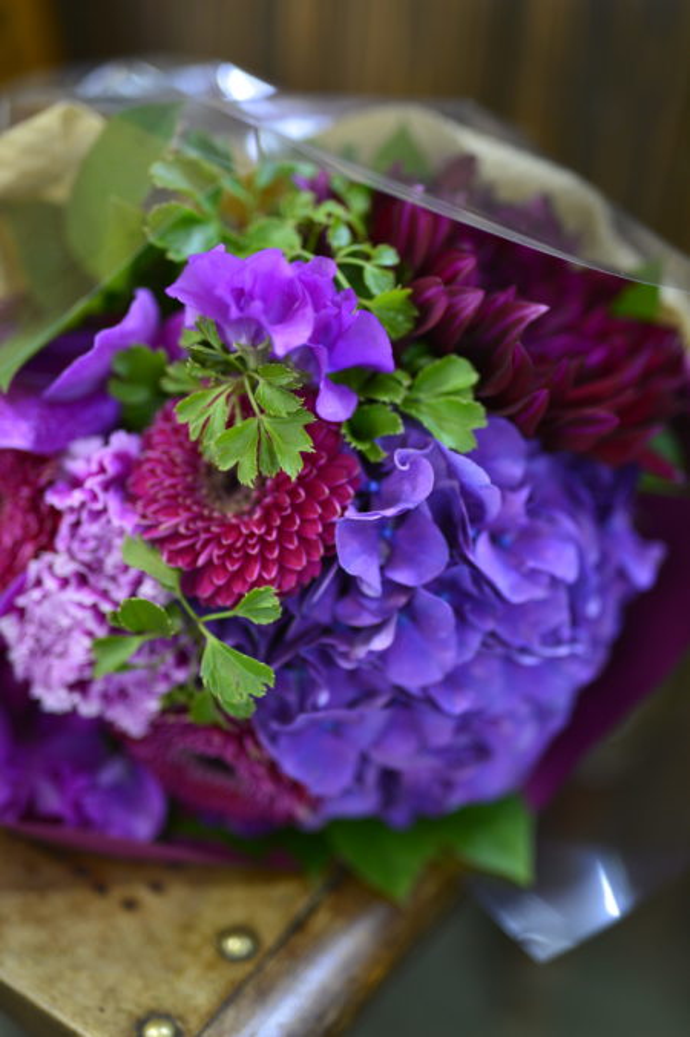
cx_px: 345
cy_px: 518
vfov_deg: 39.6
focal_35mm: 50
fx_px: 1439
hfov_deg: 27.0
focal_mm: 50
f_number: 1.4
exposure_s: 1/60
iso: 400
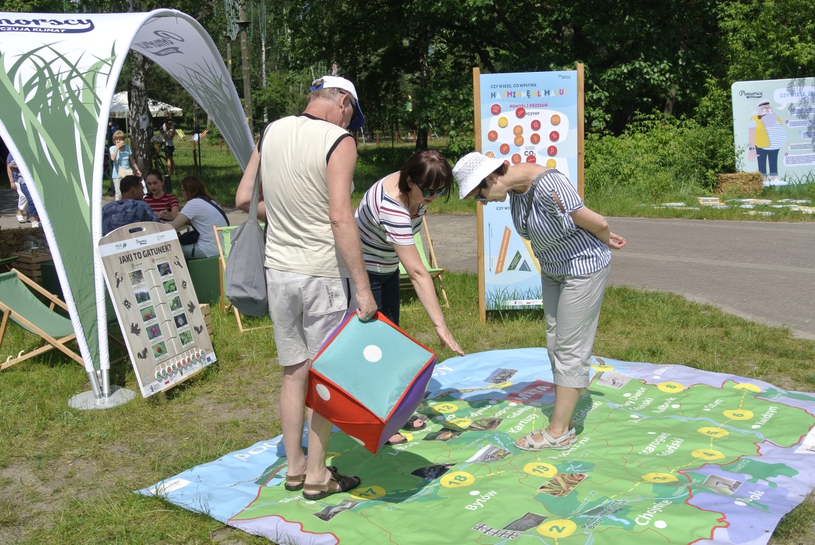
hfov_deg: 53.1
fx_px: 816
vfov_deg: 37.0
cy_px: 272
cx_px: 408
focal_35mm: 36
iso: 100
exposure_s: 1/640
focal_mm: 13.6
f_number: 6.3
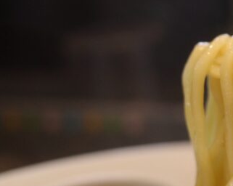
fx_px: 565
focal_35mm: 82
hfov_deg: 20.9
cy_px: 20
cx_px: 316
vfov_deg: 18.4
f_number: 2.8
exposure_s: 1/30
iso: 400
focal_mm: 18.3
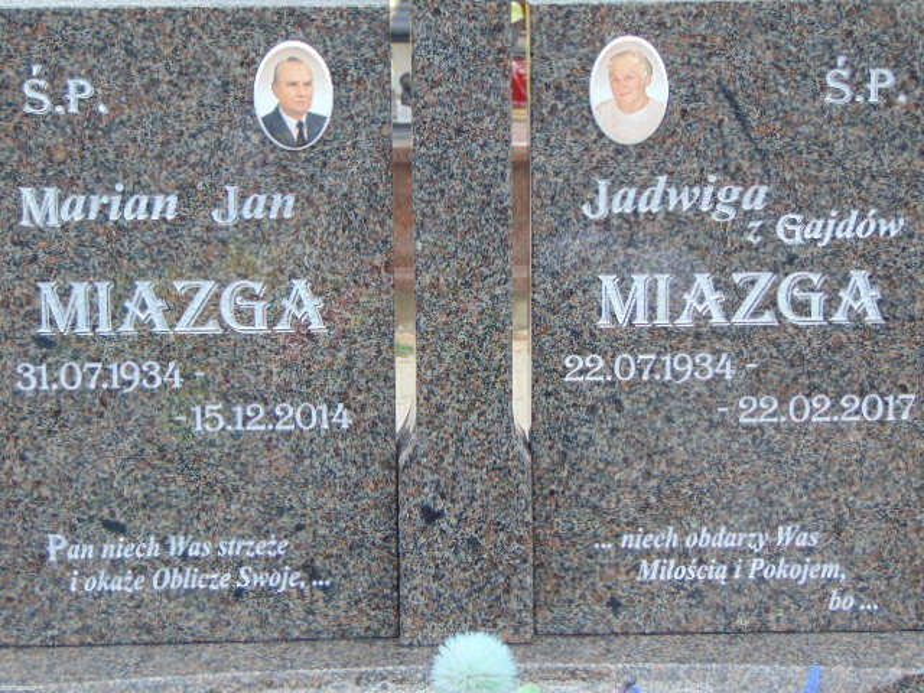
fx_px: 2883
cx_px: 462
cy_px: 346
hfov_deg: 18.2
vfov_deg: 13.7
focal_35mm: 108
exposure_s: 1/125
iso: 80
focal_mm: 19.4
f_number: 3.9
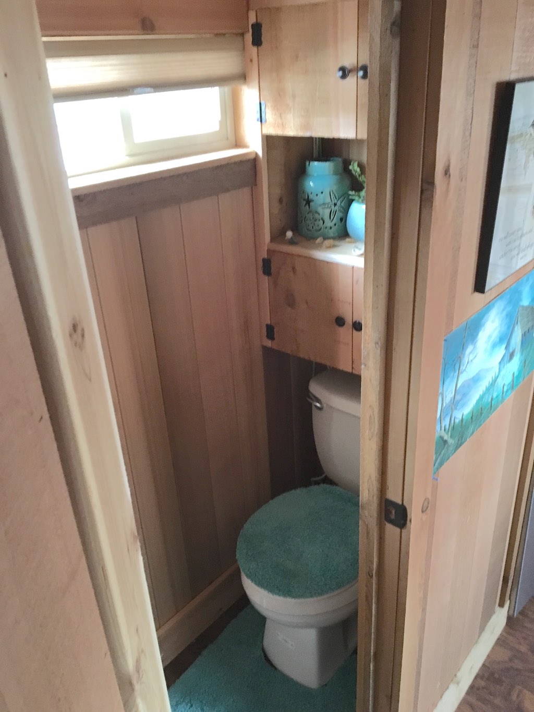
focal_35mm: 29
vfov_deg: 61.7
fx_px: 596
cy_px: 356
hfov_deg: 48.2
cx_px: 267
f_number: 2.2
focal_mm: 4.15
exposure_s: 1/15
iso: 200
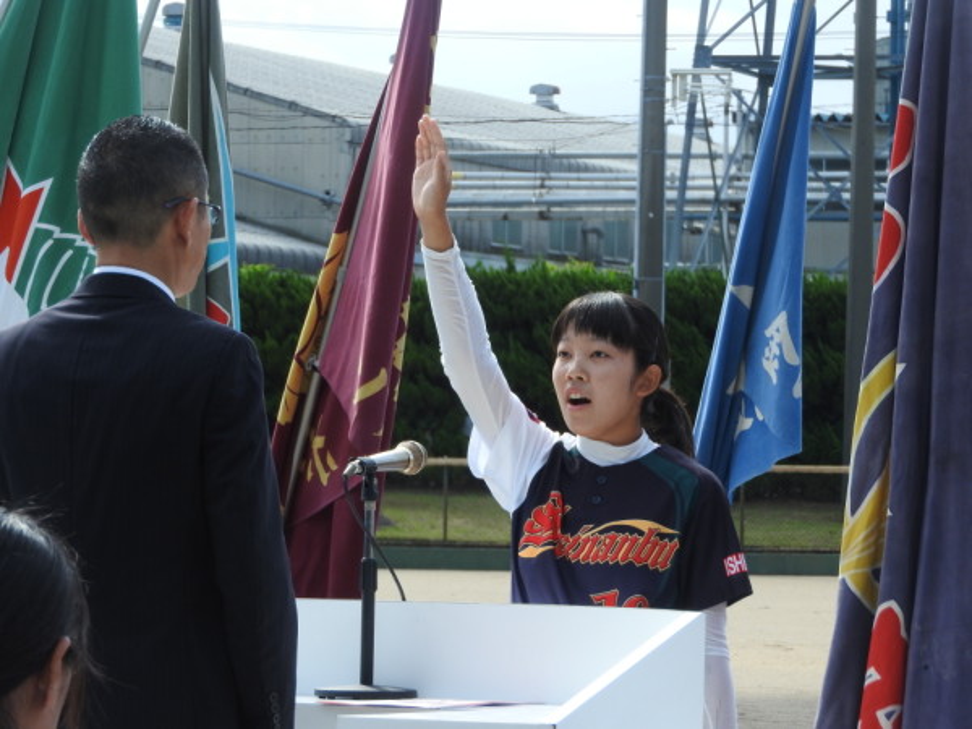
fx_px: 5616
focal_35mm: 200
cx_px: 486
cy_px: 364
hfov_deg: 9.9
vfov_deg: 7.4
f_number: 5.3
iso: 100
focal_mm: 35.8
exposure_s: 1/250
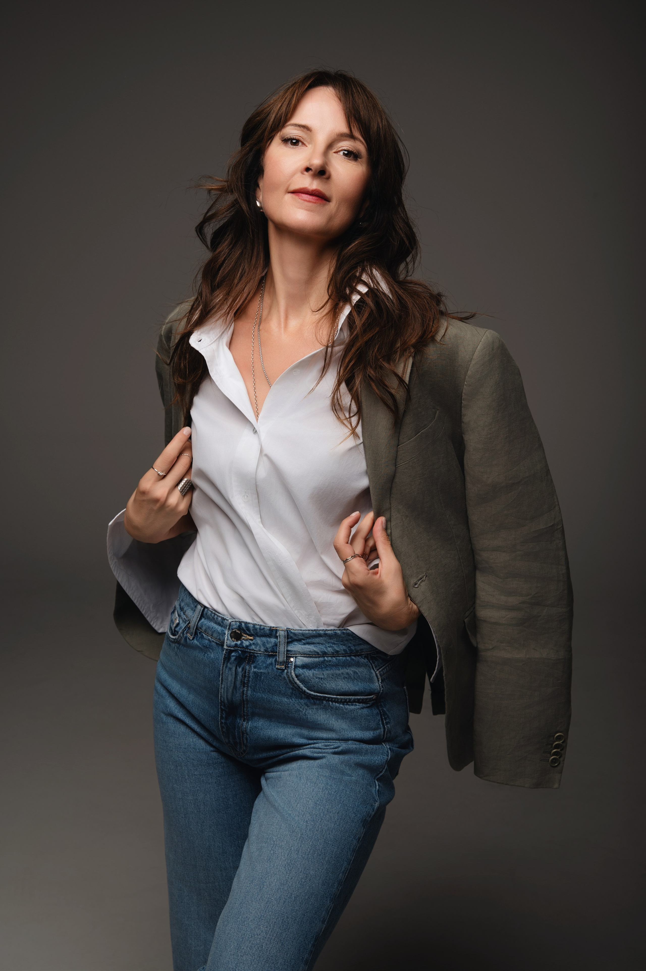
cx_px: 323
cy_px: 486
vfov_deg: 37.5
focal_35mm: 53
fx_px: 1429
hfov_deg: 25.5
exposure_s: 1/200
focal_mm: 53
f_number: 7.1
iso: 100
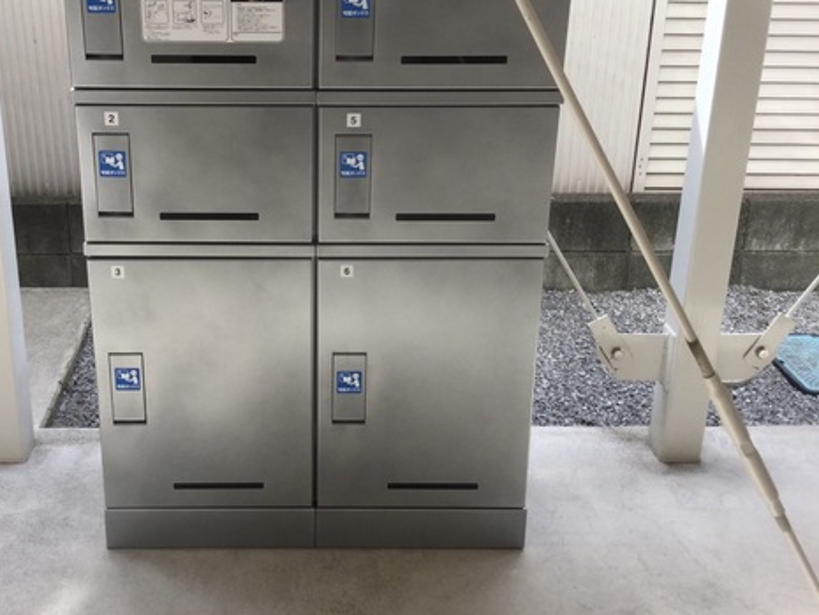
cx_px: 292
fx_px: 947
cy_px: 224
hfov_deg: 46.3
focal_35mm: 40
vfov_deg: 35.7
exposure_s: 1/312
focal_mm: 3.3
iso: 25
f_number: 2.4
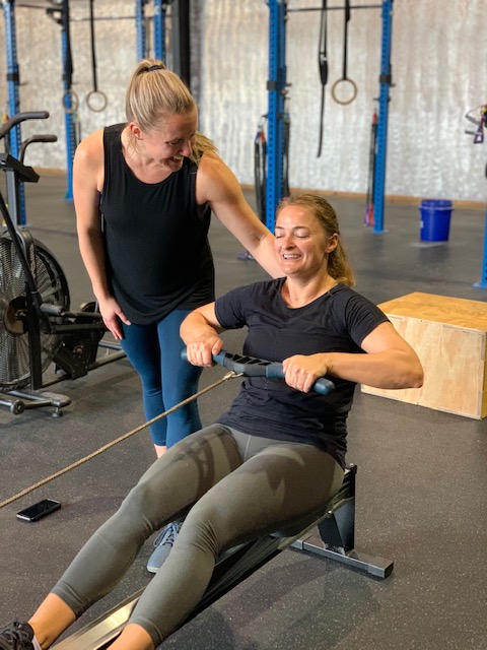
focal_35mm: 52
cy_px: 325
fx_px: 975
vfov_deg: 36.8
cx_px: 244
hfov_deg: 28.0
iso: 200
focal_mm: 6
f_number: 2.4
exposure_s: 1/60
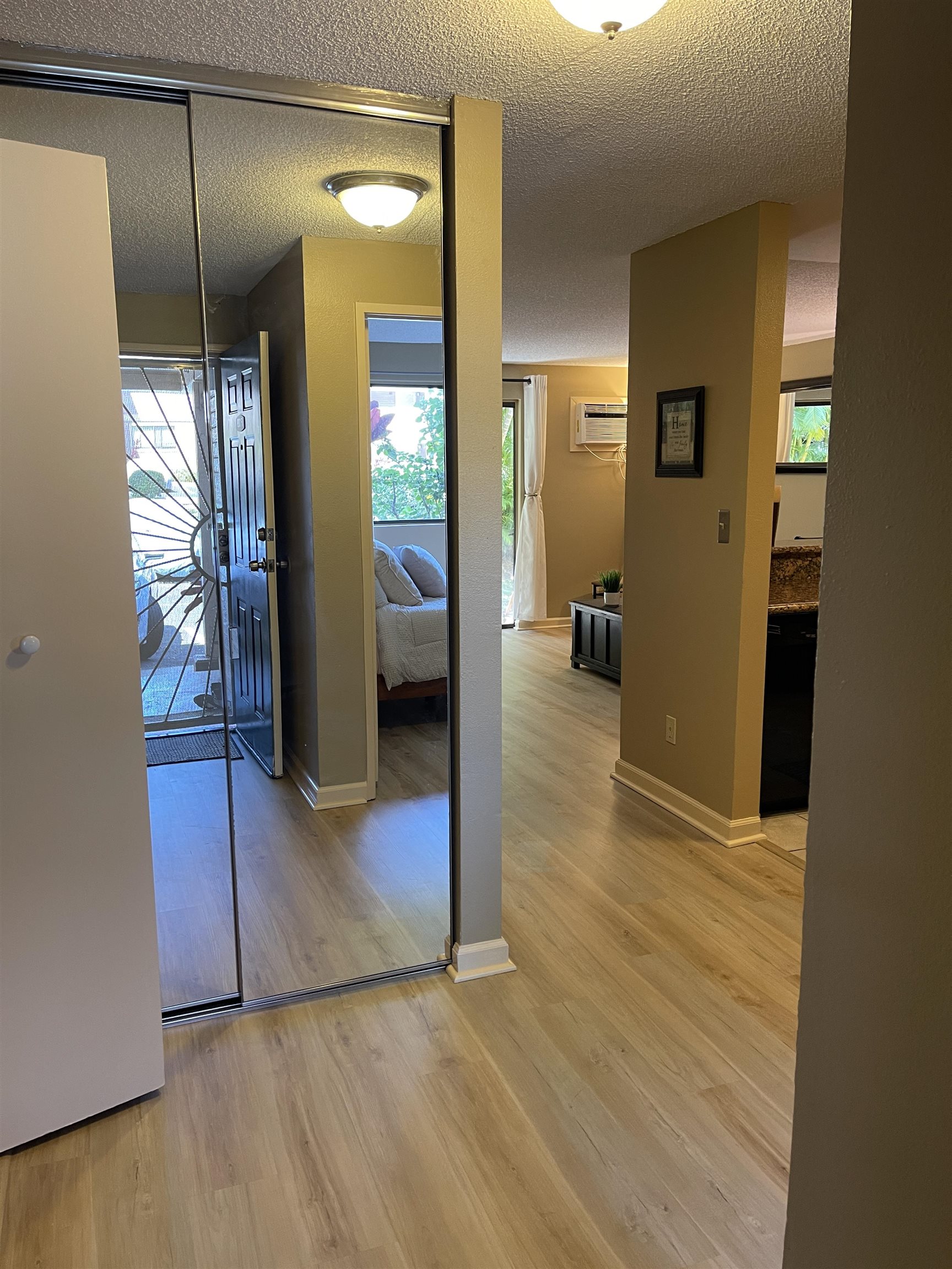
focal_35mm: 25
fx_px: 917
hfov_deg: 54.9
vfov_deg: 69.4
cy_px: 634
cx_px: 476
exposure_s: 1/60
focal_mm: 5.1
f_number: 1.6
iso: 160
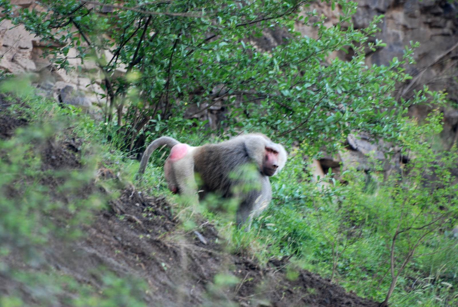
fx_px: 5159
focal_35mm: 405
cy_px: 154
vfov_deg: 3.4
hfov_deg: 5.1
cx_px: 229
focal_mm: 270
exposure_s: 1/80
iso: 400
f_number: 5.6
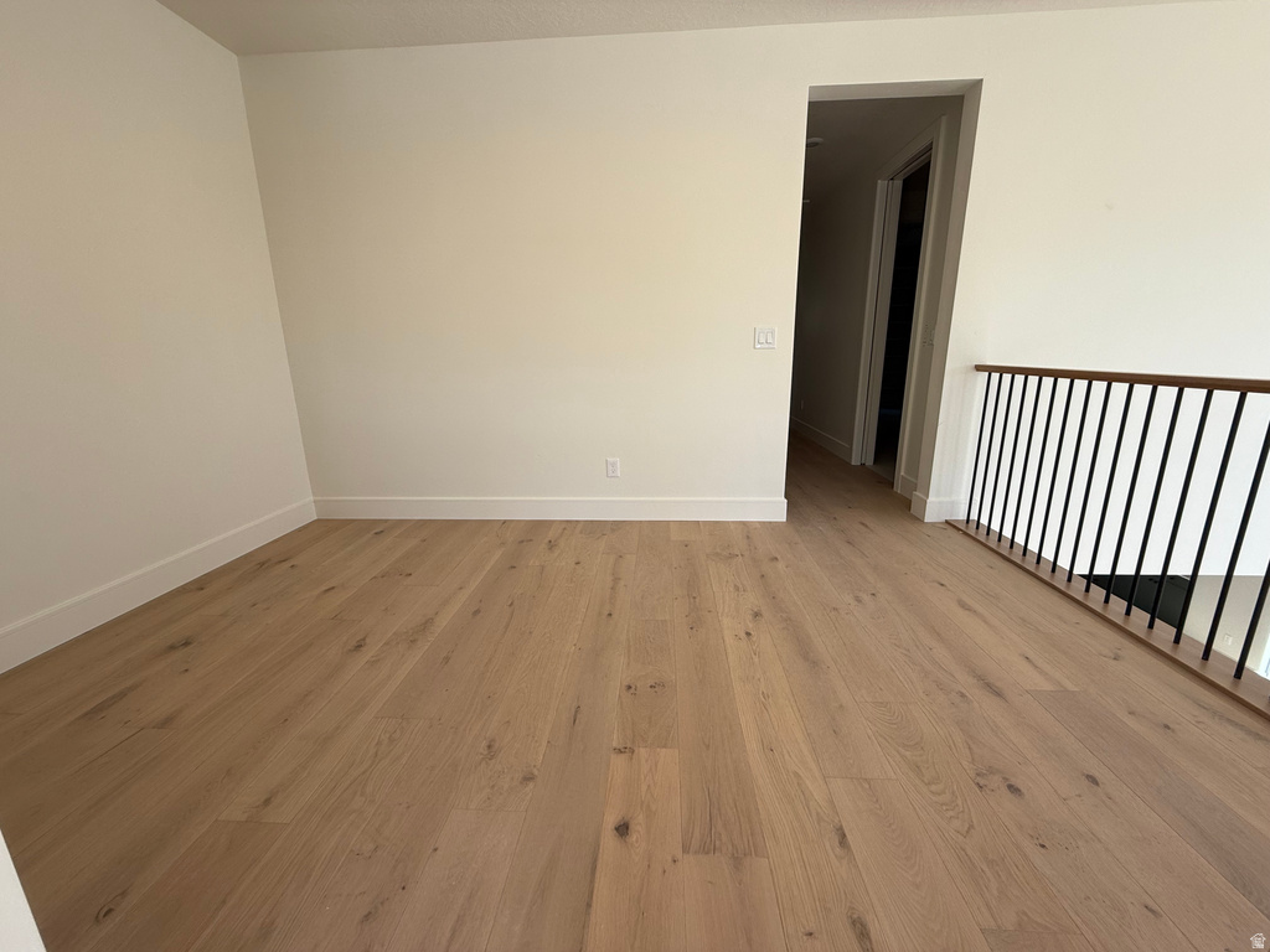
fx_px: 514
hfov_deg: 102.1
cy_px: 476
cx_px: 635
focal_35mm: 14
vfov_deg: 85.7
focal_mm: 2.22
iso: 50
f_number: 2.2
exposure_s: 1/193
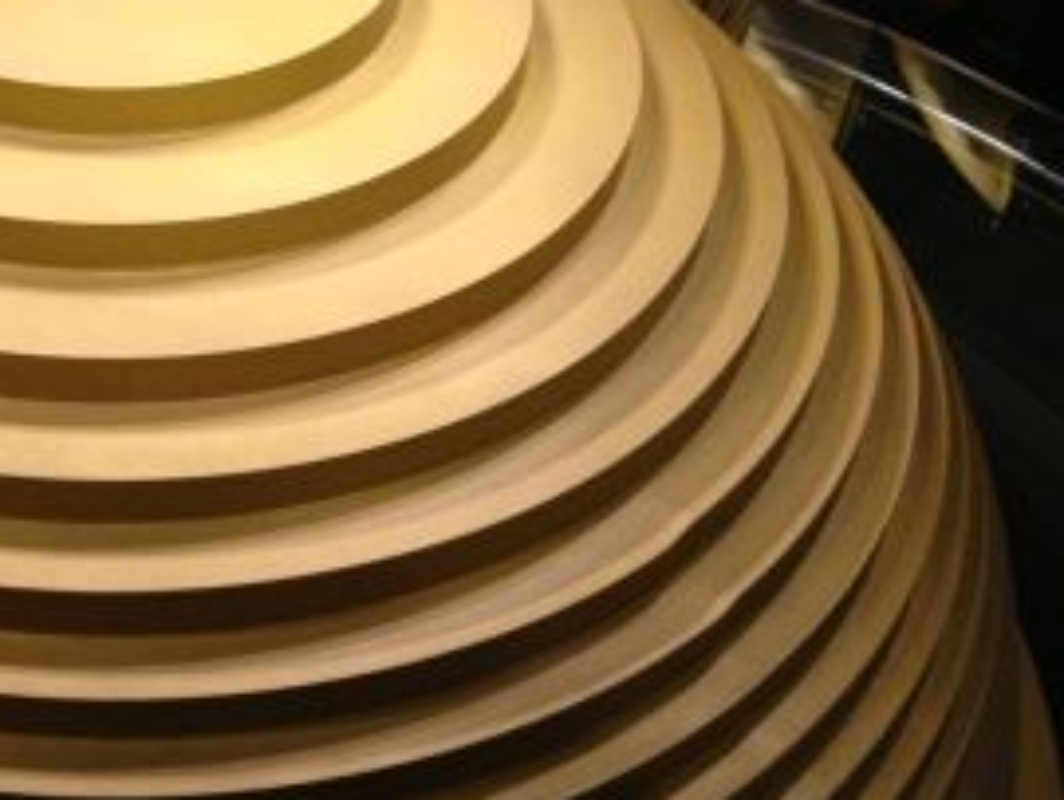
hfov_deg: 30.2
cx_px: 95
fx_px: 1877
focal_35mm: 61
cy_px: 412
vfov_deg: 24.1
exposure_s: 1/20
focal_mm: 4.13
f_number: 2.4
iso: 250
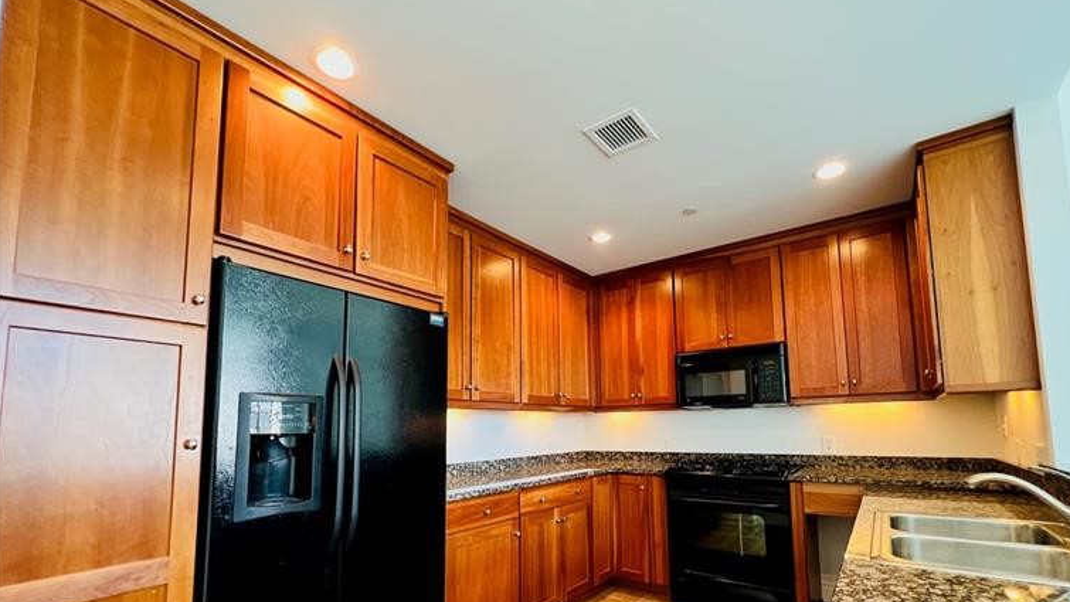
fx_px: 426
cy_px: 387
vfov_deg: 69.1
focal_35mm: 15
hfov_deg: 102.9
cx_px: 563
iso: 400
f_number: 1.8
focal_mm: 1.57
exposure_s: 1/60
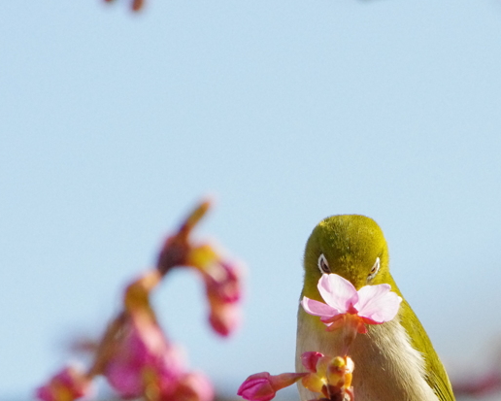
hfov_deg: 2.3
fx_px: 12428
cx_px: 389
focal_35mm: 838
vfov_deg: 1.8
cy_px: 296
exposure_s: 1/1600
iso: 2000
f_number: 13
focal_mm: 300
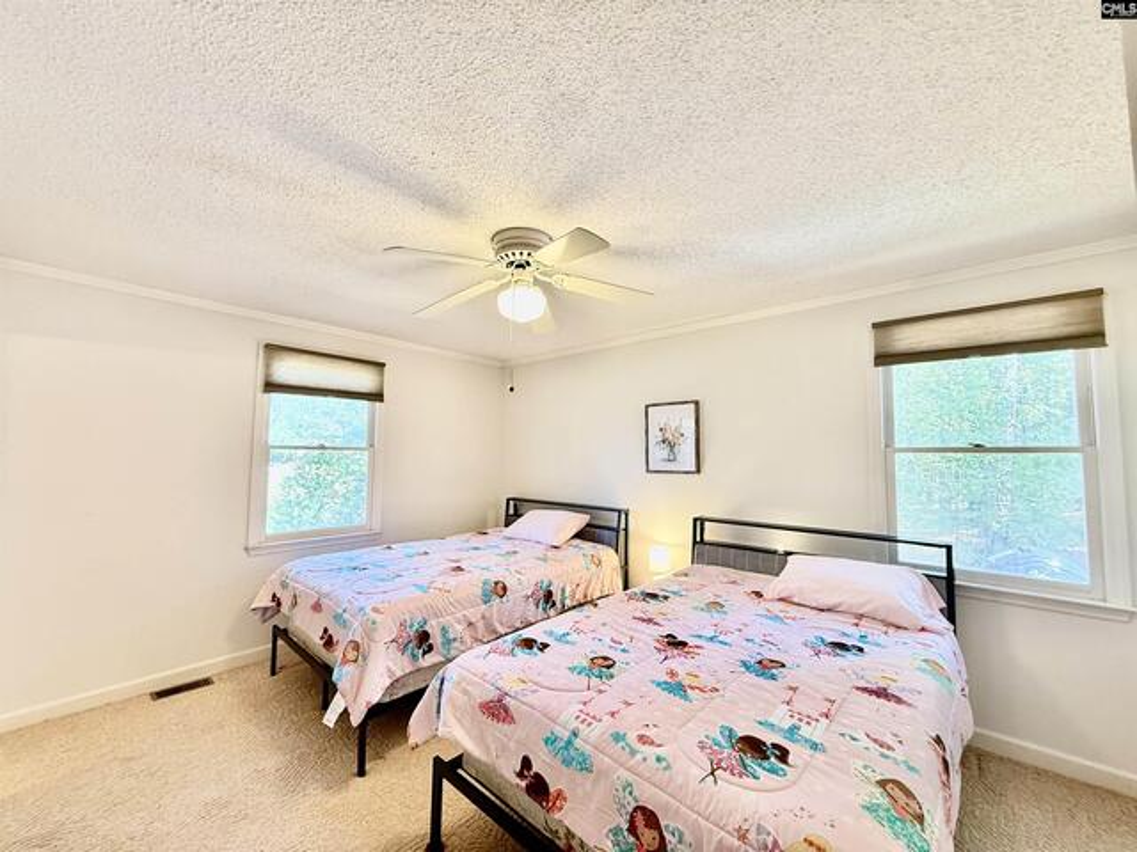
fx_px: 460
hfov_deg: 102.1
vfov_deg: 85.7
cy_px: 426
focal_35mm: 14
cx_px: 568
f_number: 2.2
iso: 250
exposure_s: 1/60
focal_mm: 2.22
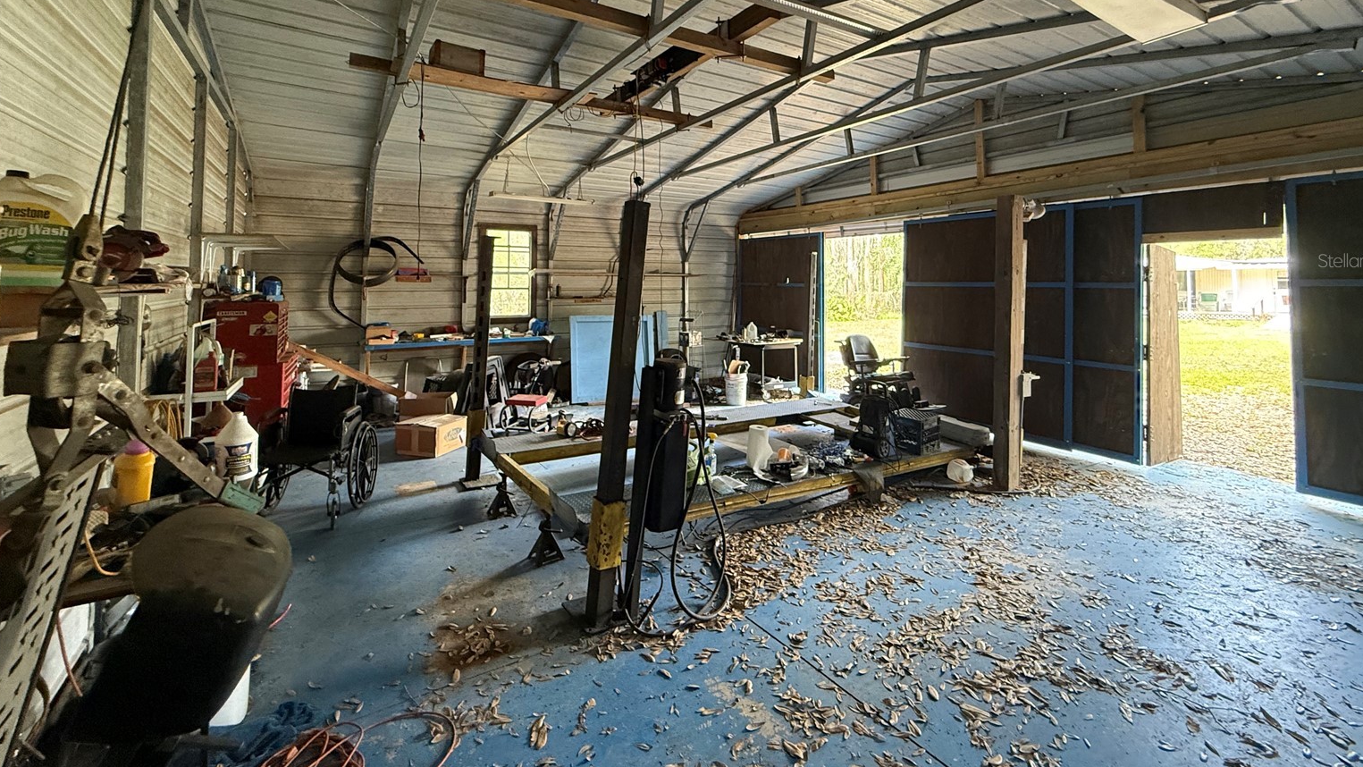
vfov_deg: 65.4
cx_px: 687
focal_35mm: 16
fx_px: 578
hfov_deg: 99.4
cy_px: 260
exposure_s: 1/60
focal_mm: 2.22
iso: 500
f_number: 2.2
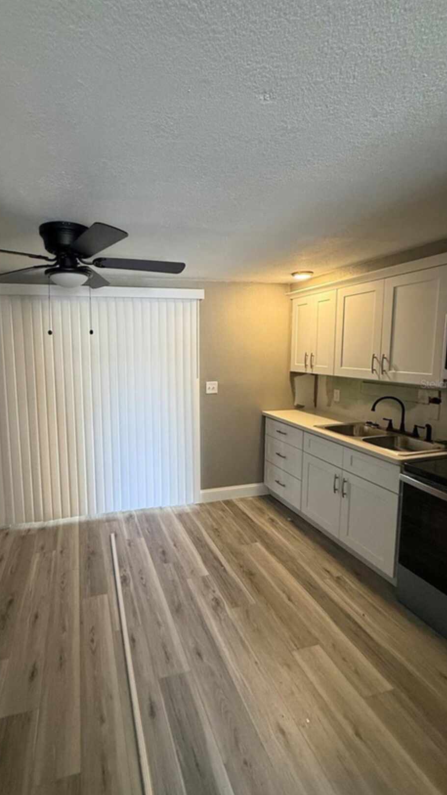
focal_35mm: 16
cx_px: 157
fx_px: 337
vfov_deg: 99.3
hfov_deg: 65.7
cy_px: 384
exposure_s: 1/99
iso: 320
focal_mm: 2.22
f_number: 2.2
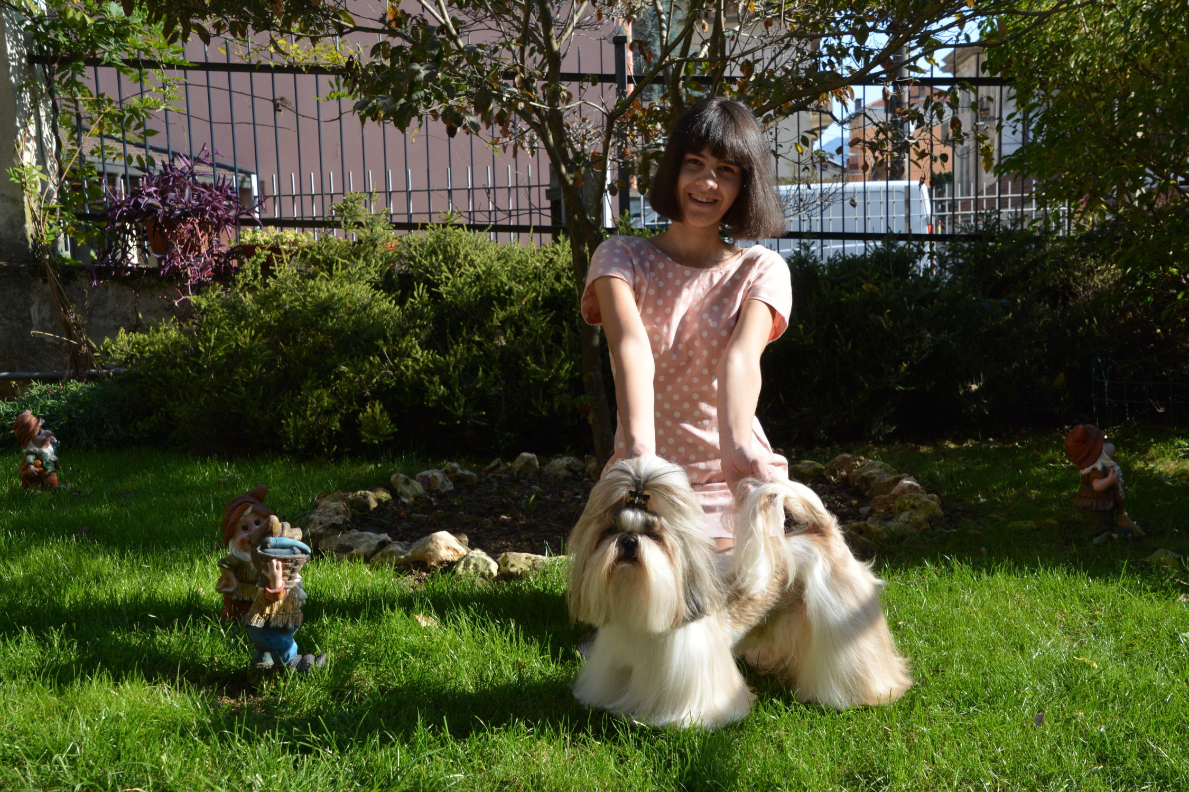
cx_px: 594
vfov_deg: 28.9
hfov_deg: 42.3
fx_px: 1536
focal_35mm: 46
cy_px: 396
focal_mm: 31
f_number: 8
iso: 200
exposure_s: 1/250
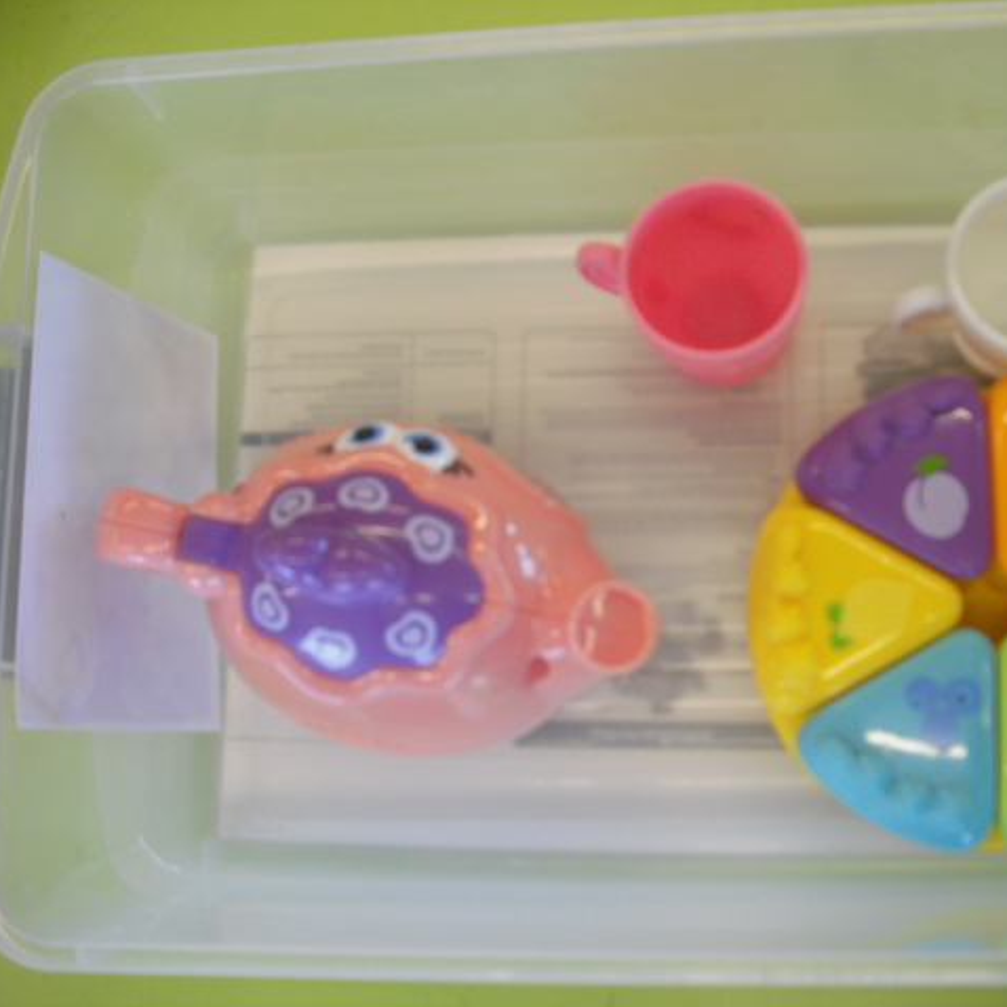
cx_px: 666
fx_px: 1481
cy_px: 504
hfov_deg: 37.2
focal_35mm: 45
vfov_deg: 37.6
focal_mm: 6.2
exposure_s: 1/125
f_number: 2.8
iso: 100
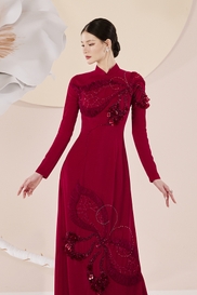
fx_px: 1010
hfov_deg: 11.1
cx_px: 99
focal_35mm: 123
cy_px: 143
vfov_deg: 16.7
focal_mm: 70
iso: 160
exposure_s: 1/125
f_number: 8
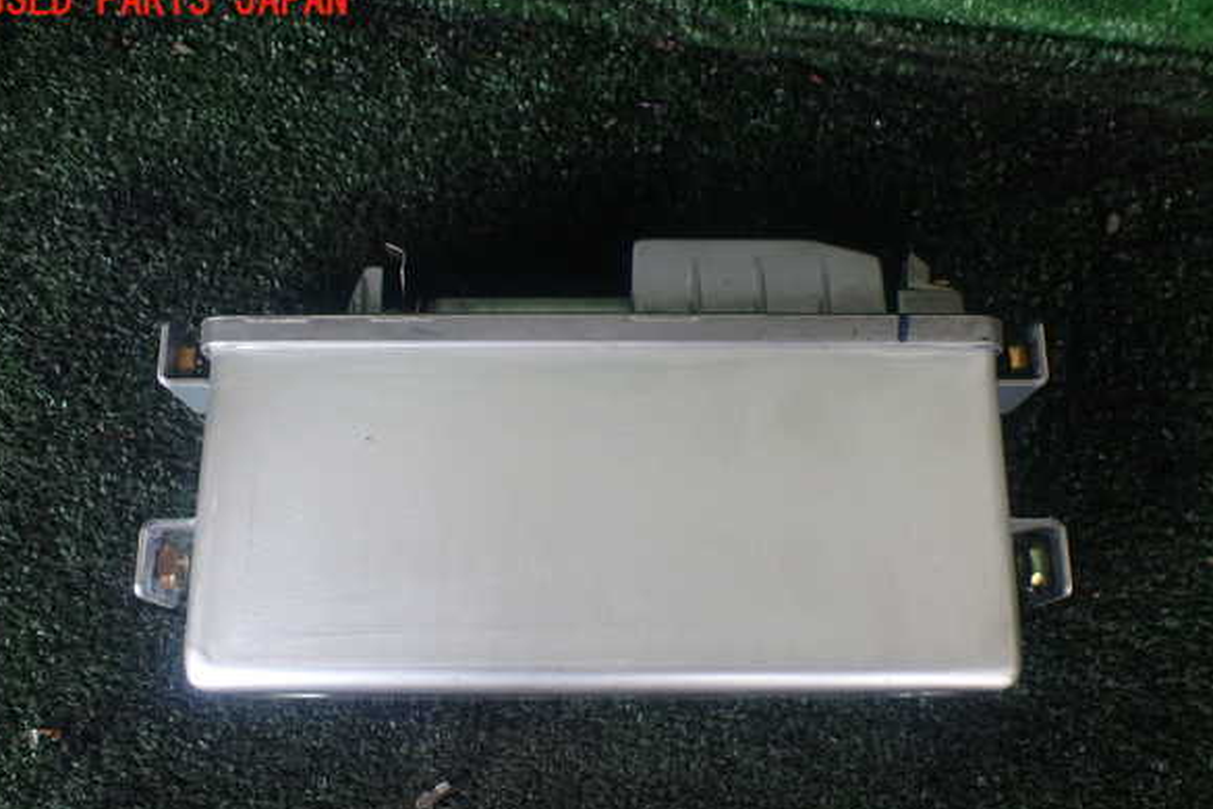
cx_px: 593
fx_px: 1078
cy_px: 442
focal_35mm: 32
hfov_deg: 58.7
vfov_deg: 41.1
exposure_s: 1/125
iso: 200
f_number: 2.3
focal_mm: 5.4
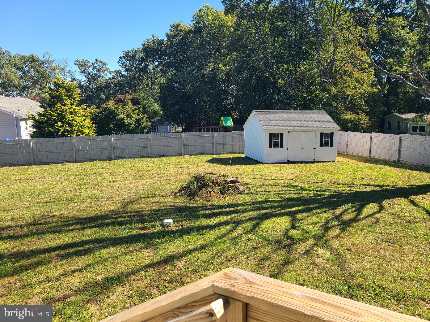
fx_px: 323
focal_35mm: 26
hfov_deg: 67.3
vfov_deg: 53.1
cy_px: 161
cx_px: 215
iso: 40
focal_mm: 5.4
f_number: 1.8
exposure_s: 1/934
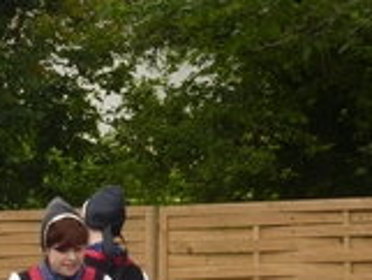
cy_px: 370
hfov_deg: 7.4
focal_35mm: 268
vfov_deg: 5.5
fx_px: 2882
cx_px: 85
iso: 80
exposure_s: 1/160
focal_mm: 11.9
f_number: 4.1
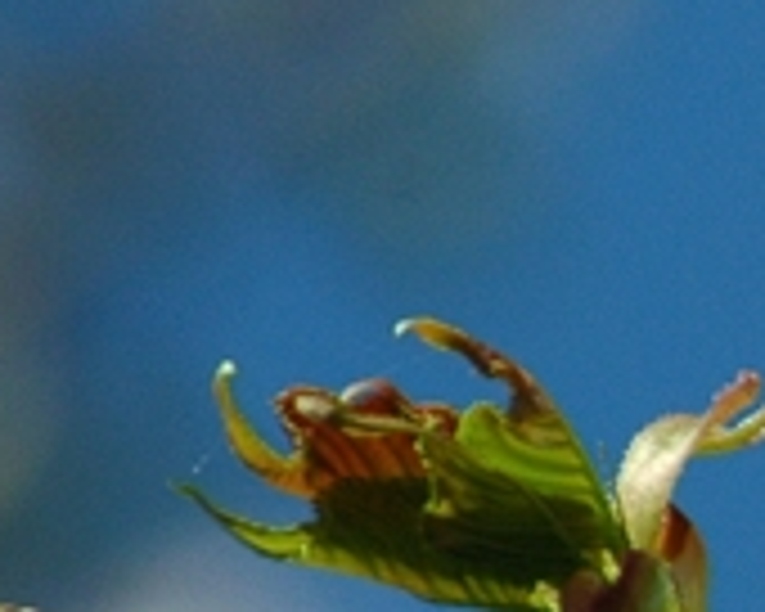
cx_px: 1714
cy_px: 648
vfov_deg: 0.8
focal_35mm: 1986
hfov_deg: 1.0
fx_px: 44965
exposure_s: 1/1600
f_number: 6.3
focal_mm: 300
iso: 400
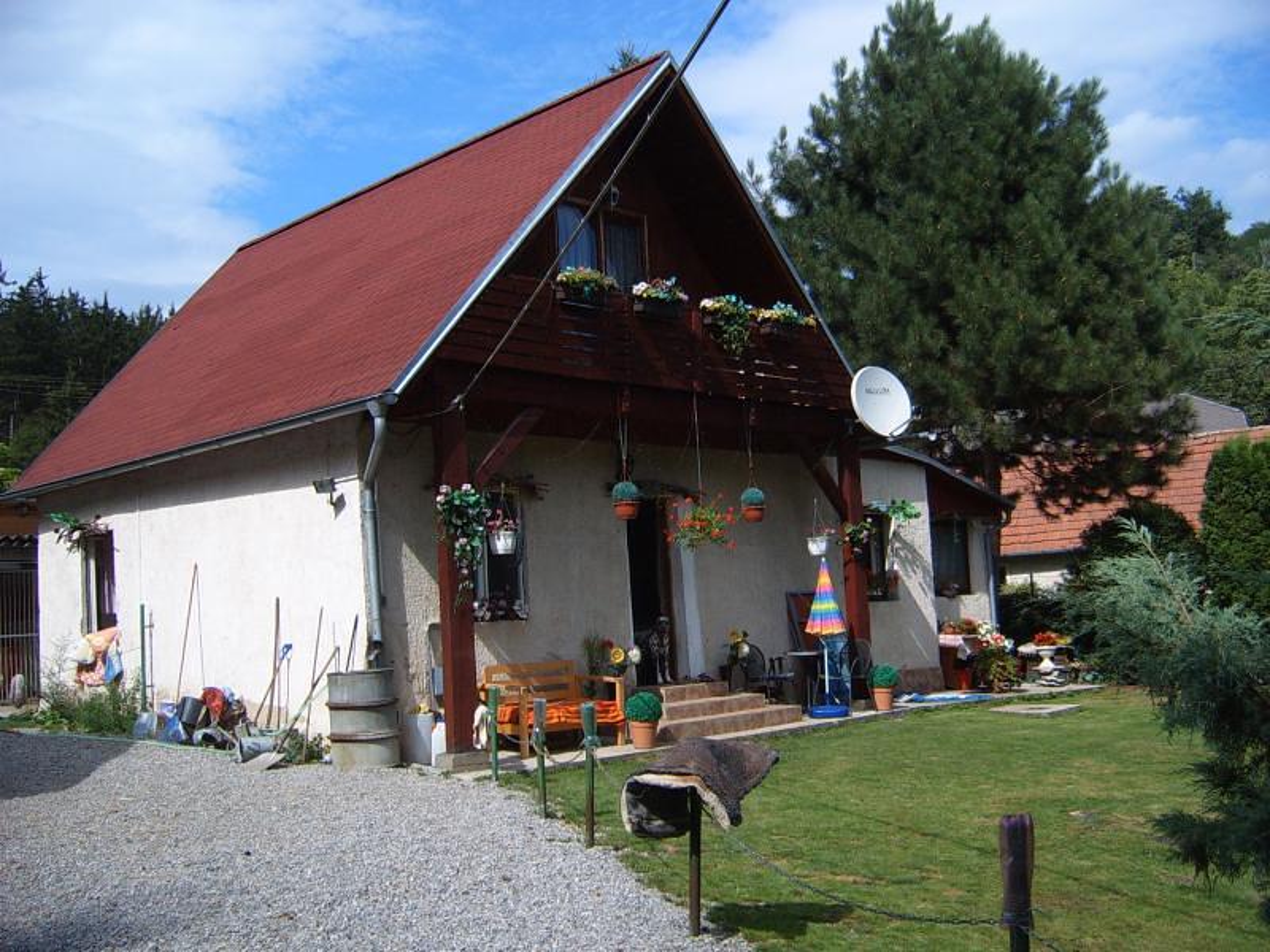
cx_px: 635
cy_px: 476
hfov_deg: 50.1
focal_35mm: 37
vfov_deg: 38.7
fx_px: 1357
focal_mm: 6.2
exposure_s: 1/750
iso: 63
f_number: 2.9
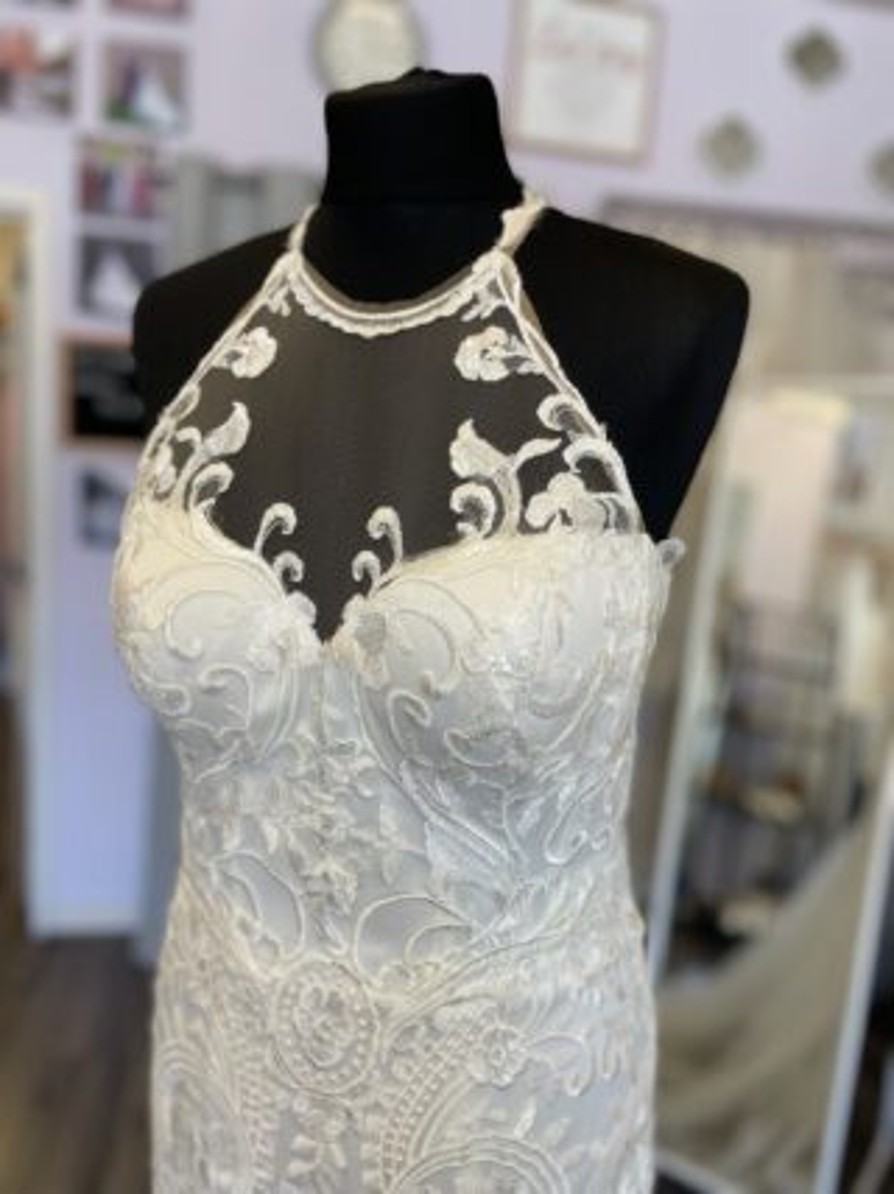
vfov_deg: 67.3
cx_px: 447
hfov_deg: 53.0
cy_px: 597
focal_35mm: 26
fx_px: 896
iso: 80
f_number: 1.6
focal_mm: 4.2
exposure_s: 1/100
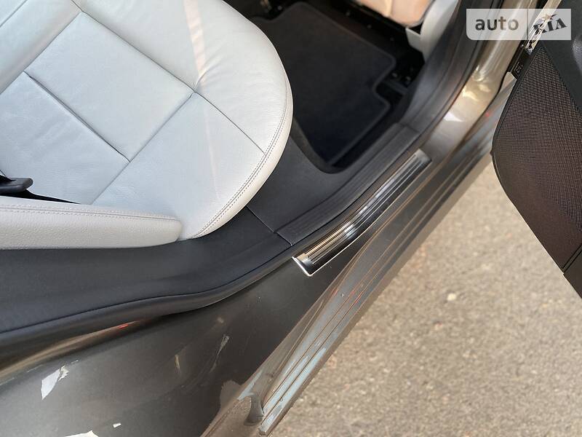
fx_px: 437
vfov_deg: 53.1
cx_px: 291
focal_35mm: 26
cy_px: 218
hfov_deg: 67.3
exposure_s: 1/60
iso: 160
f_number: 1.8
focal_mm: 4.2
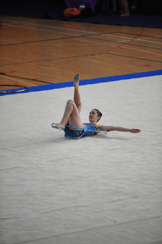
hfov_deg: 4.6
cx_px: 81
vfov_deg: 6.9
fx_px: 2027
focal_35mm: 300
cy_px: 122
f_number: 2.8
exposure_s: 1/2000
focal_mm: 300
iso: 3200
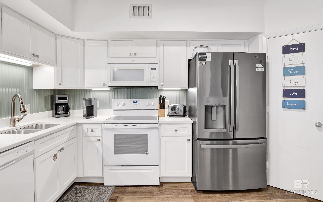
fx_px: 176
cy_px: 92
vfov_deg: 59.6
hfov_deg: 85.1
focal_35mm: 20
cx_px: 162
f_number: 11
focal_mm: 19
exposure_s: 1/4
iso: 200
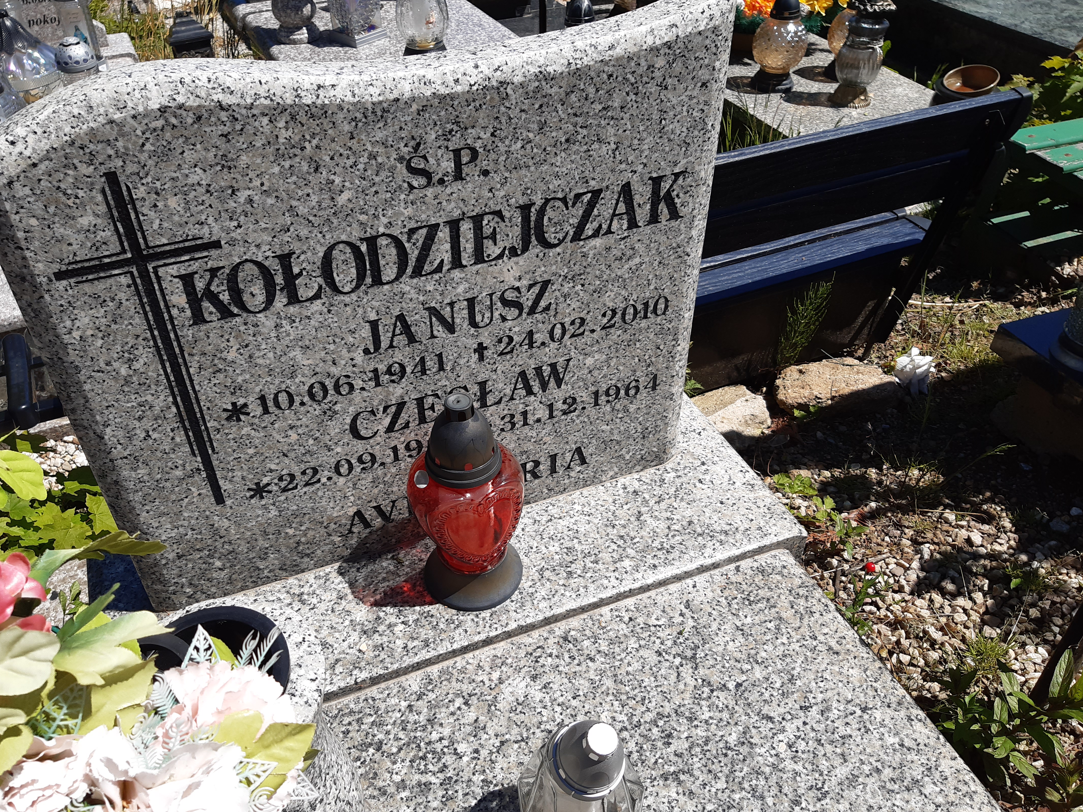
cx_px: 503
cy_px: 425
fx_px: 876
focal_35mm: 28
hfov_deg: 63.4
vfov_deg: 49.7
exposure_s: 1/2165
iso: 40
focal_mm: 3.92
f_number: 1.7
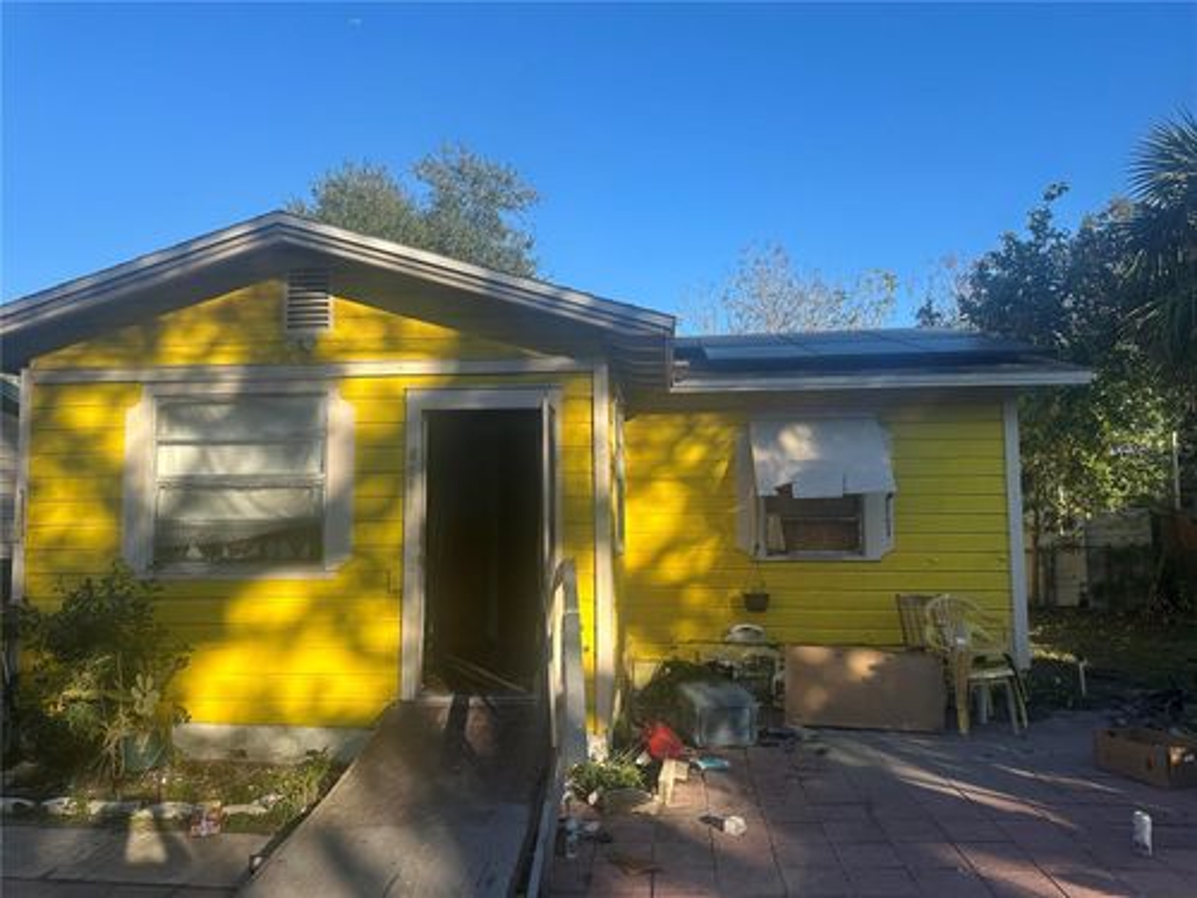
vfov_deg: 56.8
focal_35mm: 24
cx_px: 598
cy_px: 449
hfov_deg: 71.6
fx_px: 830
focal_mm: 6.86
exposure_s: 1/2110
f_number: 1.78
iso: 80
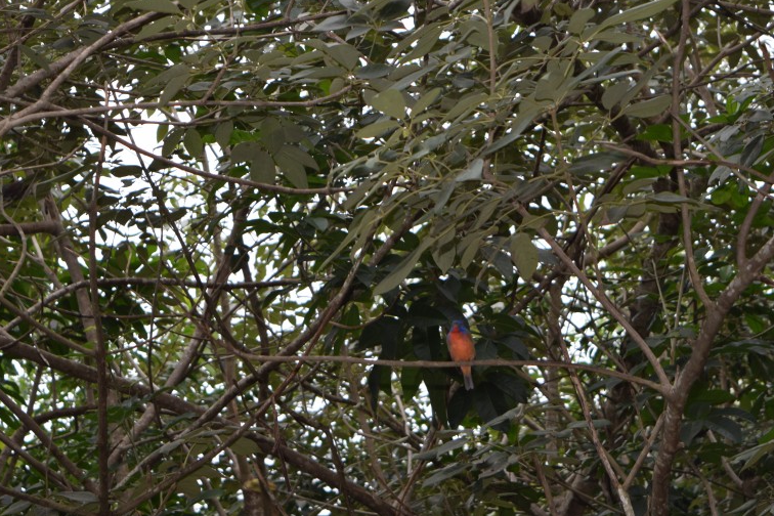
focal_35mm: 112
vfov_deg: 12.3
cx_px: 446
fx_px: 2401
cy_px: 320
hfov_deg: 18.3
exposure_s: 1/125
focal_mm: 55
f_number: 5.6
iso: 100
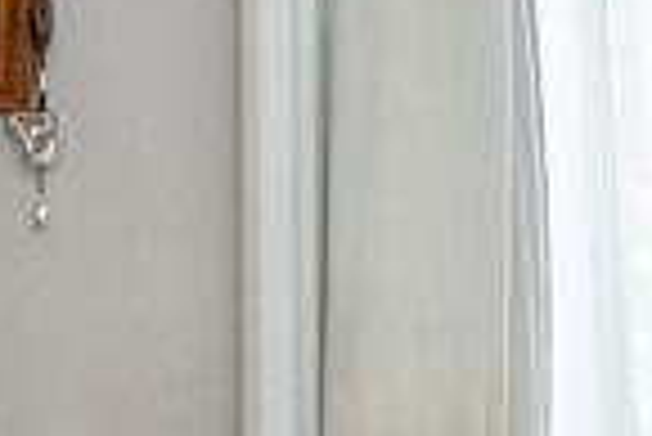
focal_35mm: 113
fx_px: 2049
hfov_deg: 10.5
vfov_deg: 12.1
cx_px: 2100
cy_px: 252
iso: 1250
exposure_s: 1/20
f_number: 7.1
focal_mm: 16
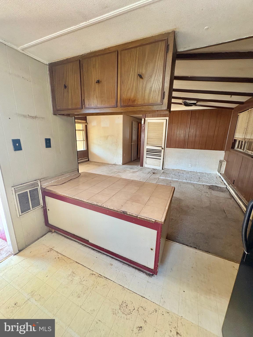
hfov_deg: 85.7
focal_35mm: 14
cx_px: 126
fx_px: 136
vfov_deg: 102.1
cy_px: 168
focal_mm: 2.22
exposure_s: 1/60
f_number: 2.2
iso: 320
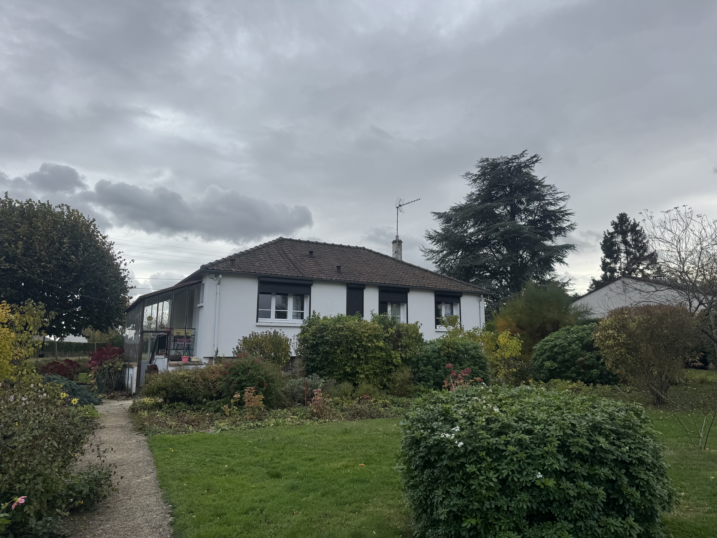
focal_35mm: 24
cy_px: 269
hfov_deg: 71.6
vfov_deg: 56.8
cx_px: 358
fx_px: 497
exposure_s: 1/3247
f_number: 1.78
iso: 80
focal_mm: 6.76
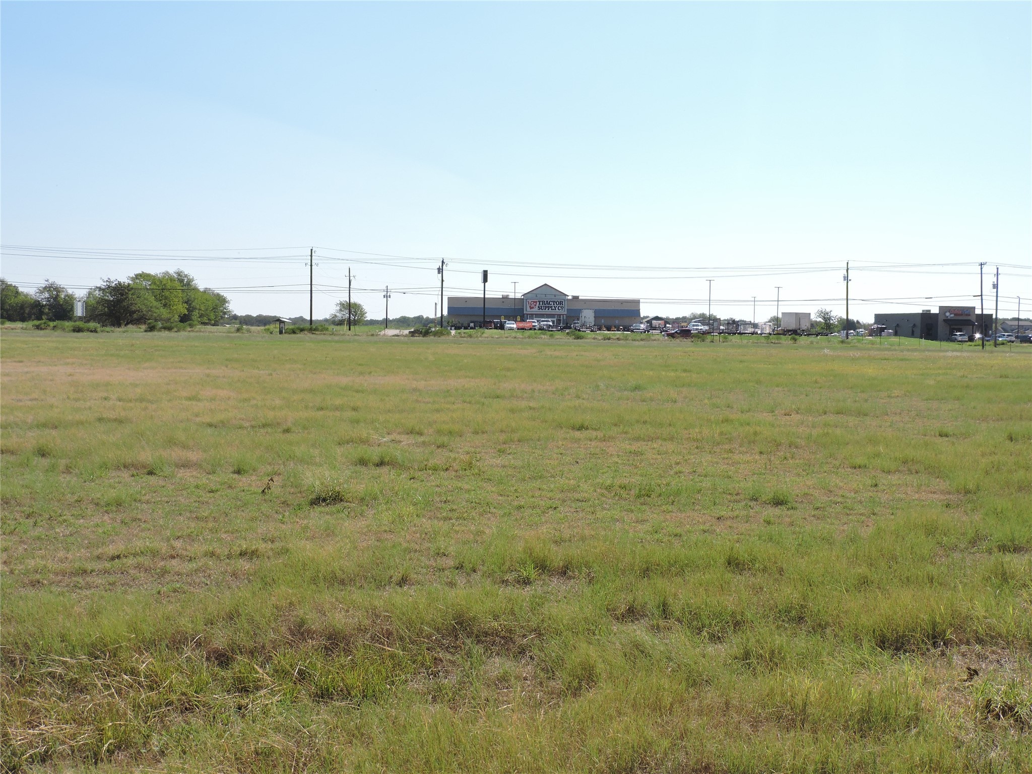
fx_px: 1043
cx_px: 516
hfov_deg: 52.6
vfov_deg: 40.7
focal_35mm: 35
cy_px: 387
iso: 100
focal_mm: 6.2
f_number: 3.3
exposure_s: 1/1250
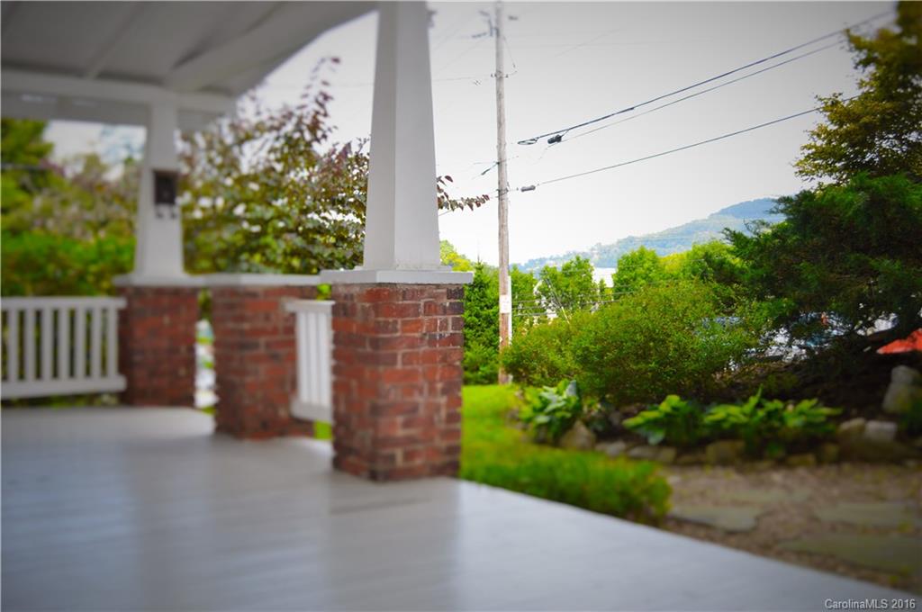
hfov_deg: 49.6
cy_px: 306
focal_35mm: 39
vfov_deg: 34.1
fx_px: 998
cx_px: 461
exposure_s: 1/160
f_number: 4.2
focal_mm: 26
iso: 100
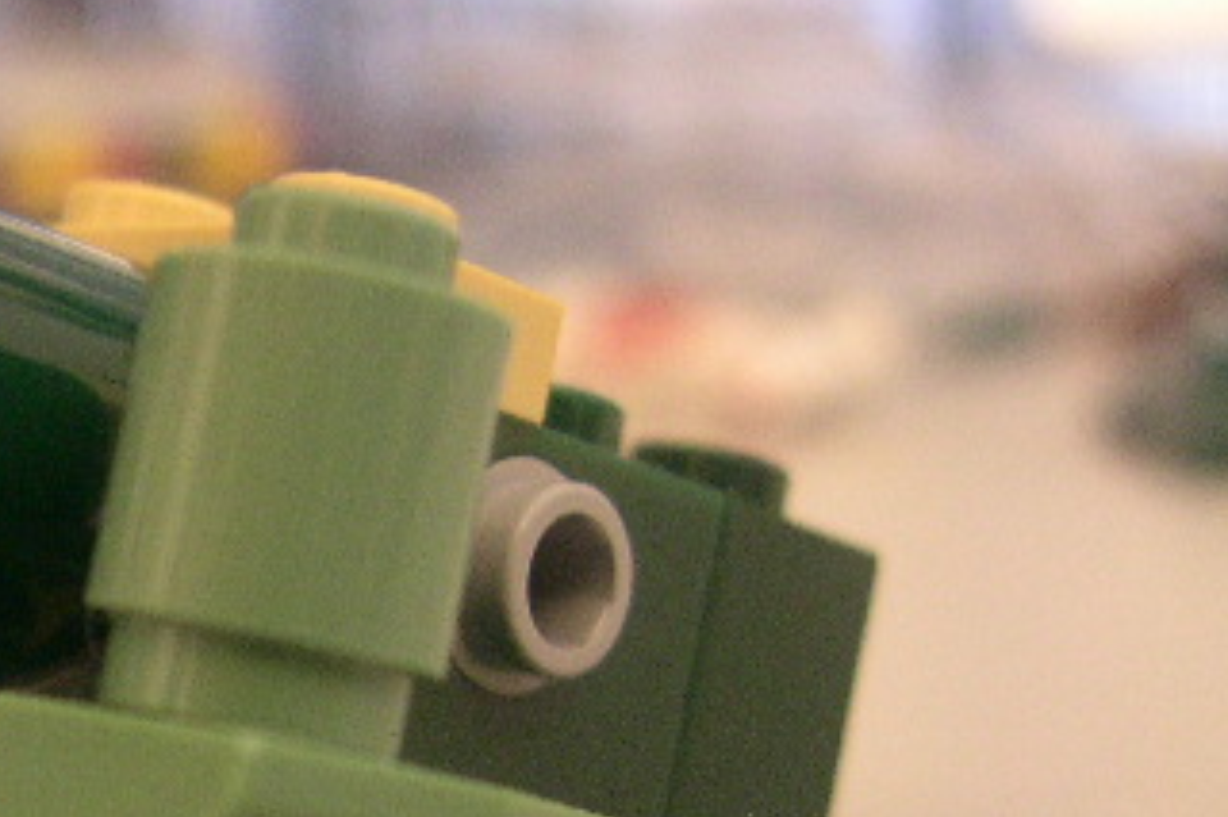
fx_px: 2693
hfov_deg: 24.5
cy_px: 706
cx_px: 8
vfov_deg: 17.1
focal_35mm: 79
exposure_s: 1/2
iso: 400
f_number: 2.8
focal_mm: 8
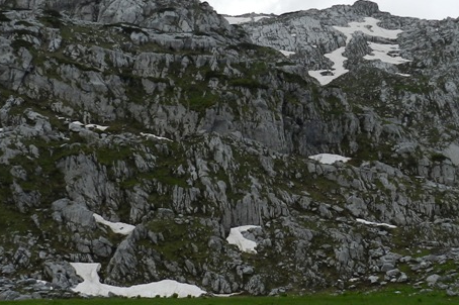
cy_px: 111
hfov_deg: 36.8
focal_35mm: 54
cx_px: 272
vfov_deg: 24.9
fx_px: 688
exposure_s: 1/800
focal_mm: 4
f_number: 4
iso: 160
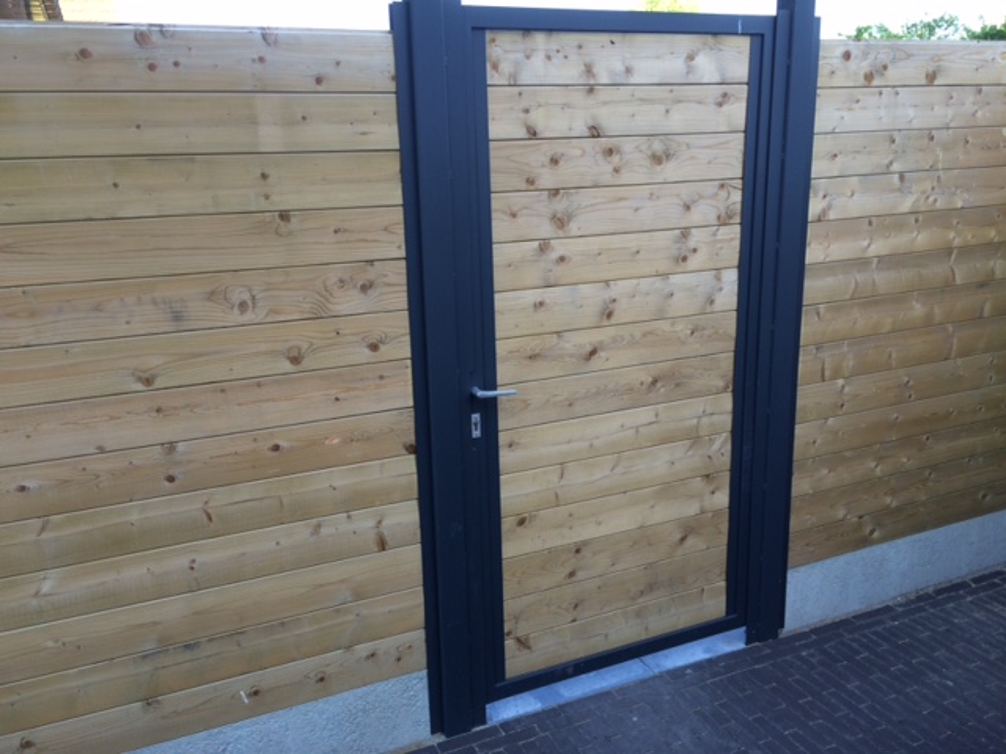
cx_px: 503
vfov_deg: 48.2
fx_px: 843
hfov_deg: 61.7
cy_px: 377
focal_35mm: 29
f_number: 2.2
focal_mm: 4.15
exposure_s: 1/144
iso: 32
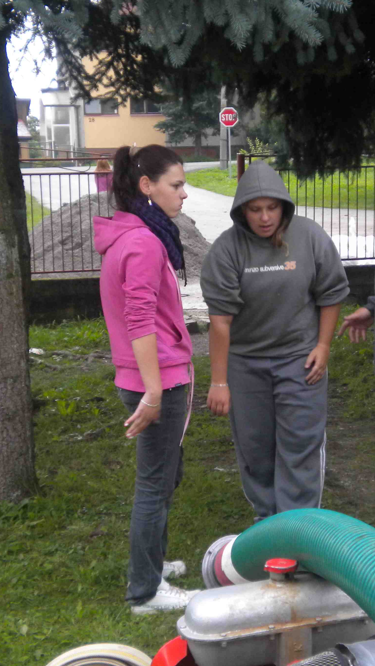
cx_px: 230
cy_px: 334
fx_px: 1343
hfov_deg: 15.9
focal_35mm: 76
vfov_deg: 27.9
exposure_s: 1/60
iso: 218
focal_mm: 9.3
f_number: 3.9
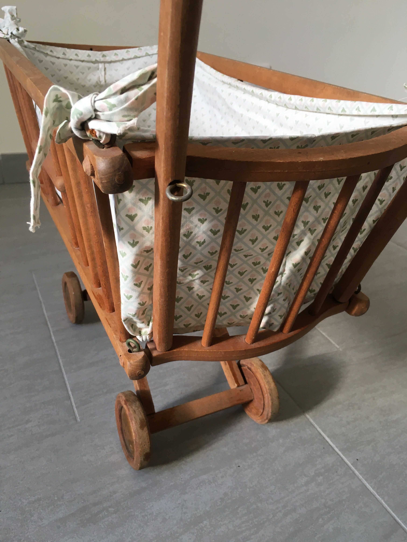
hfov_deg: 48.2
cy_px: 271
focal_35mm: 29
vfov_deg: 61.7
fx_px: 455
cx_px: 204
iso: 25
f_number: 2.2
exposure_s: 1/33
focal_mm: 4.15
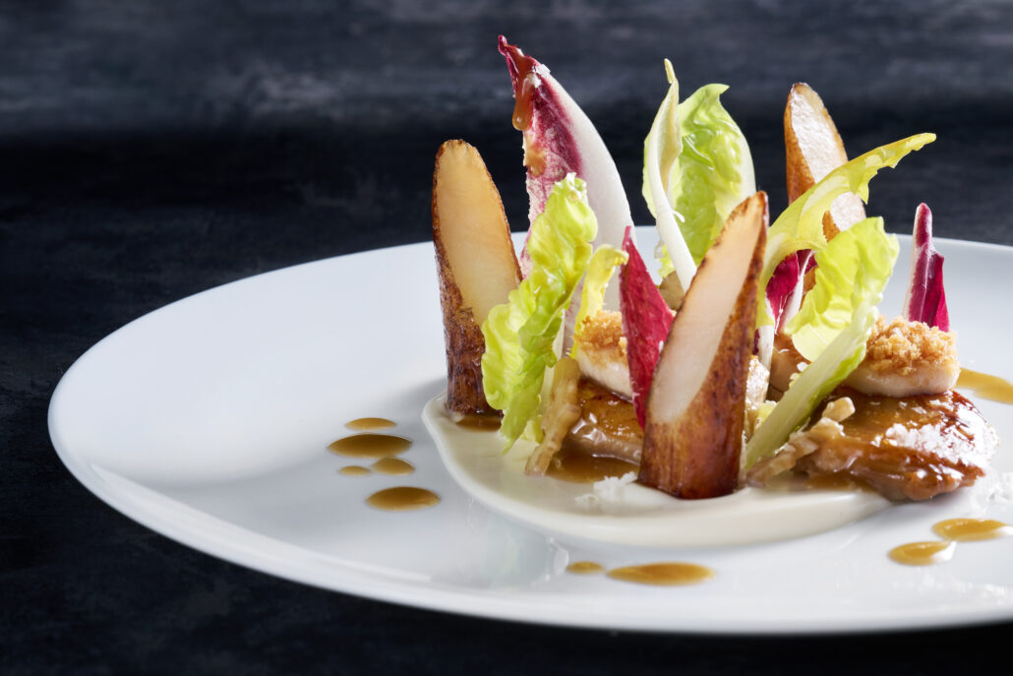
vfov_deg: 12.5
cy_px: 338
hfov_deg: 18.6
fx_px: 3095
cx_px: 506
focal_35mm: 110
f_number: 18
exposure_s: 1/200
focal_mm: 110
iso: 200
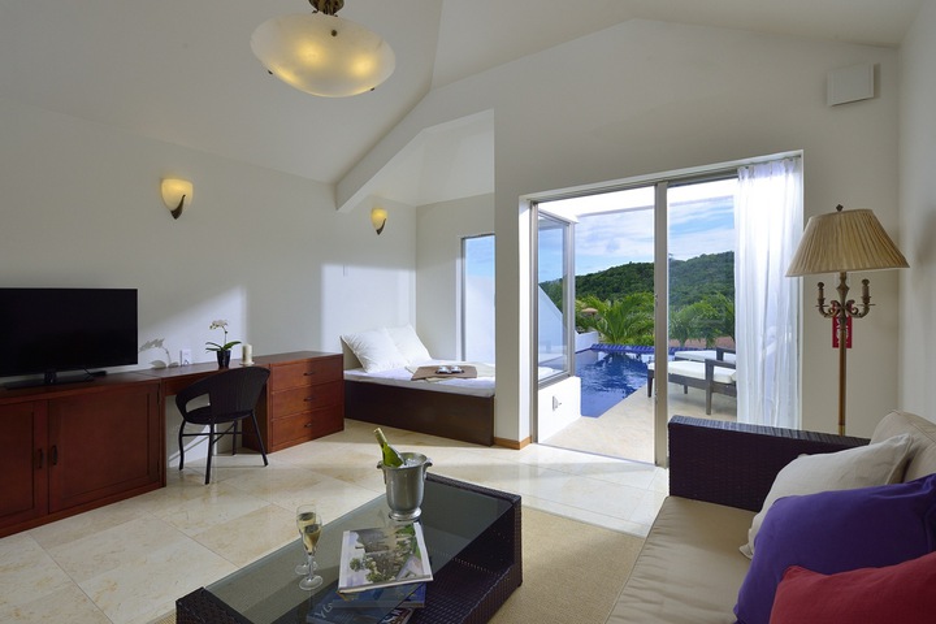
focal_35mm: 14
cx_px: 468
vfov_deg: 81.2
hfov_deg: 104.3
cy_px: 312
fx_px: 364
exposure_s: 1/60
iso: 100
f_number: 14
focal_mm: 14
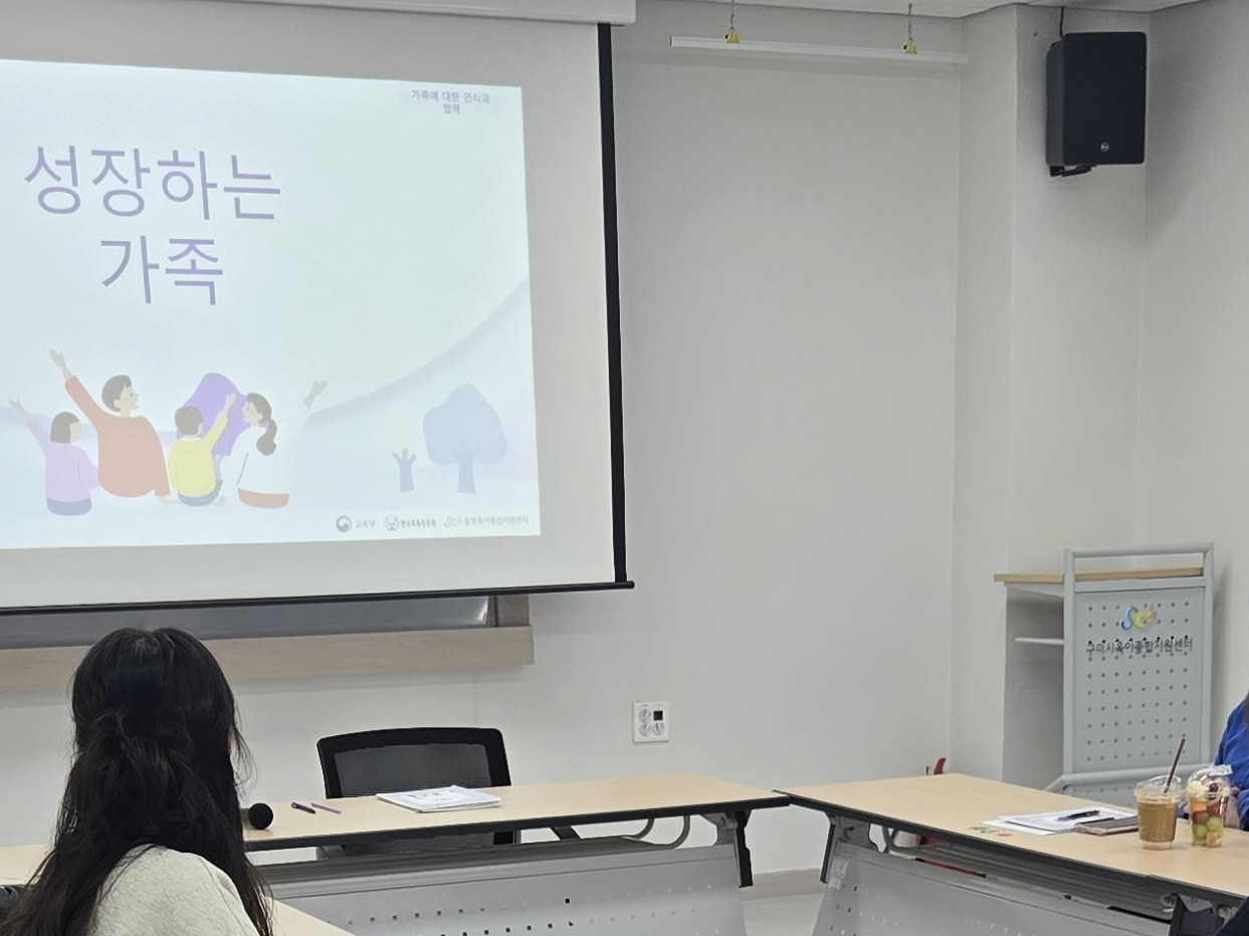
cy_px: 1241
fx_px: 2670
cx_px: 715
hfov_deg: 26.3
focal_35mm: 74
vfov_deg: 18.4
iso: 40
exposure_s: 1/120
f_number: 1.8
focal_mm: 5.4
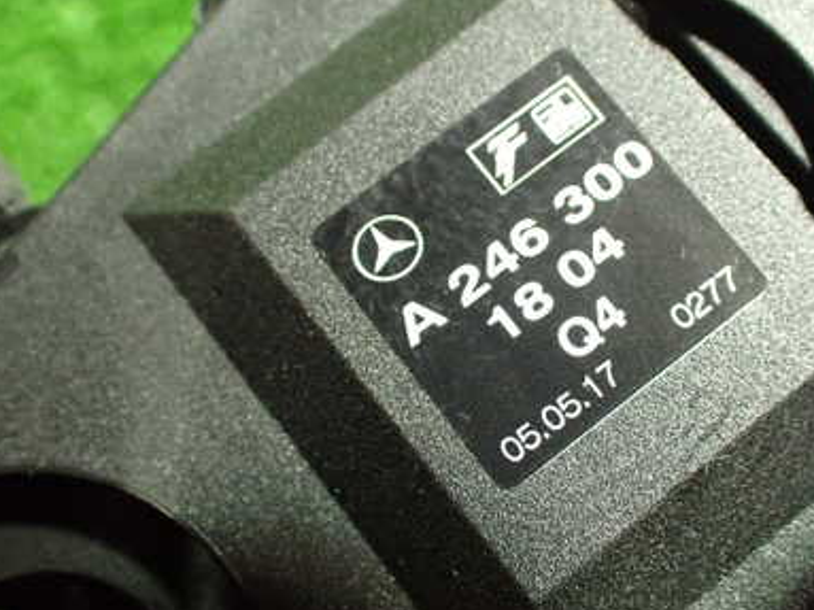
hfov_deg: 40.1
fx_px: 1105
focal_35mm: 47
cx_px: 523
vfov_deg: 30.9
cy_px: 319
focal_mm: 5.4
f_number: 2.3
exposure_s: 1/30
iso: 1000
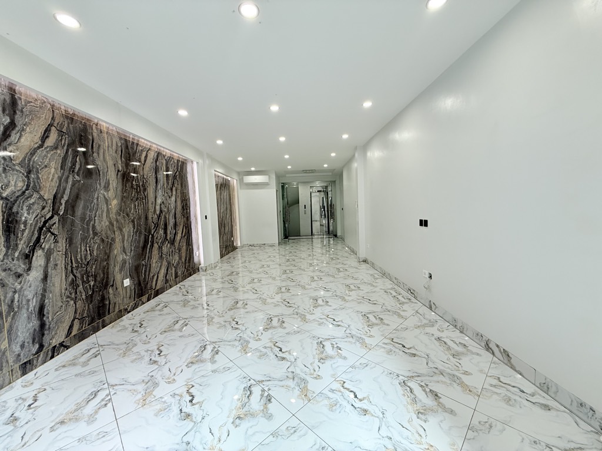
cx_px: 301
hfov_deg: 102.1
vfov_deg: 85.7
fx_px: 243
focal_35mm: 14
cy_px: 226
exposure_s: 1/100
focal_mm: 2.22
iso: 125
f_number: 2.2
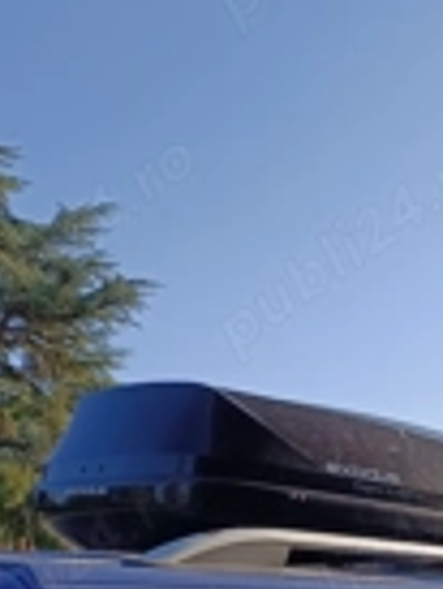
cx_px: 508
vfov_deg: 25.7
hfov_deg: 20.0
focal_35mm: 70
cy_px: 645
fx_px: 1193
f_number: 1.65
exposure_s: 1/510
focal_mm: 6.14
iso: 53
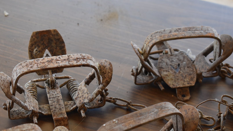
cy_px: 75
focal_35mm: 86
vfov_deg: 14.1
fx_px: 531
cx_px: 114
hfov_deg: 24.7
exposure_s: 1/125
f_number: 5.6
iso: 900
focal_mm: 52
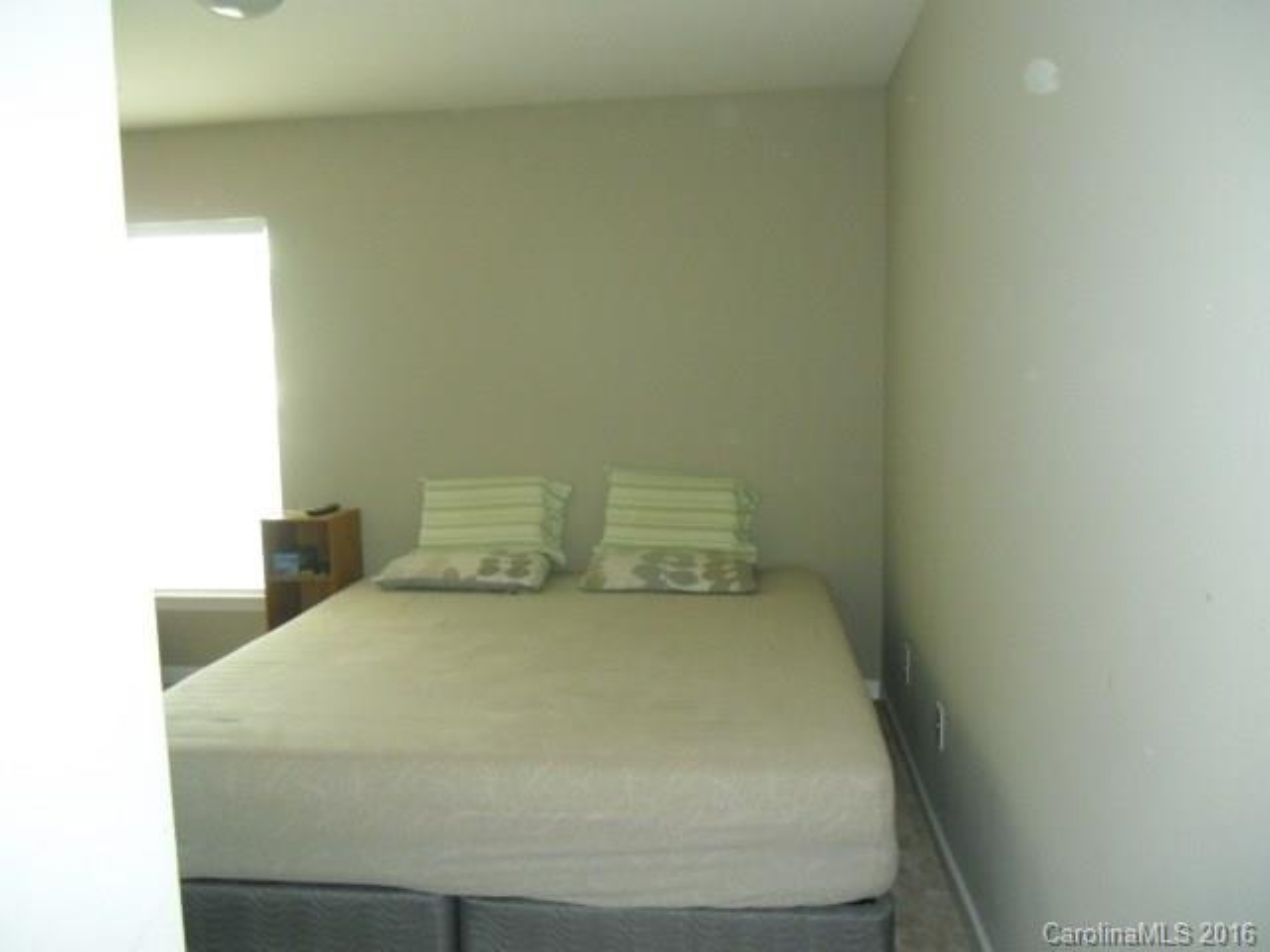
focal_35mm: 27
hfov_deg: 65.3
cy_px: 476
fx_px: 991
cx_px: 635
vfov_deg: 51.4
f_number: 3.2
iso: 400
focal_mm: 4.9
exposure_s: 1/60
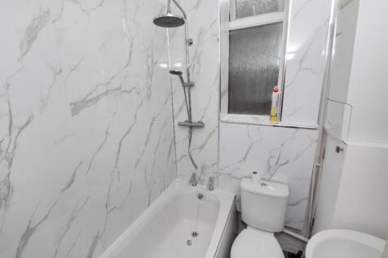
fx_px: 162
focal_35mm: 15
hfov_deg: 100.4
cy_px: 129
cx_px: 194
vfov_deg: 77.3
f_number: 10
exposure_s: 1/200
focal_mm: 10
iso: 400
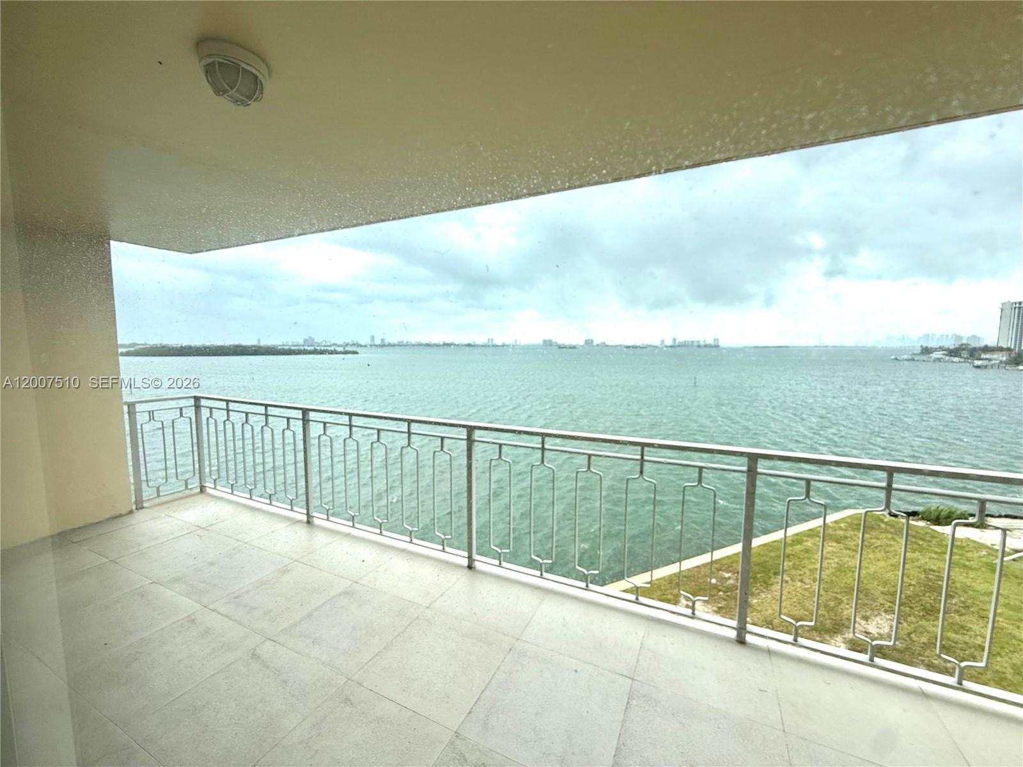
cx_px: 512
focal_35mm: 14
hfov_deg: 102.1
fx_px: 414
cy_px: 384
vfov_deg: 85.7
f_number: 2.2
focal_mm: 2.22
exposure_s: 1/901
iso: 50
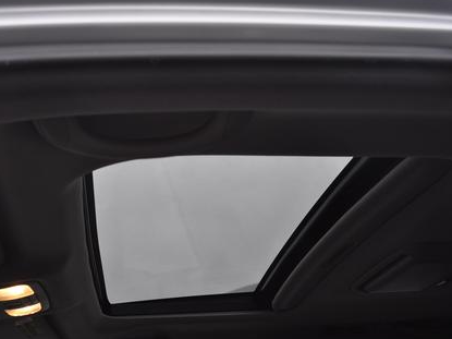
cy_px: 216
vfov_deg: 35.7
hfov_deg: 46.6
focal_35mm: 40
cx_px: 187
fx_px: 522
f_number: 5
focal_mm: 18
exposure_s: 1/100
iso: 400
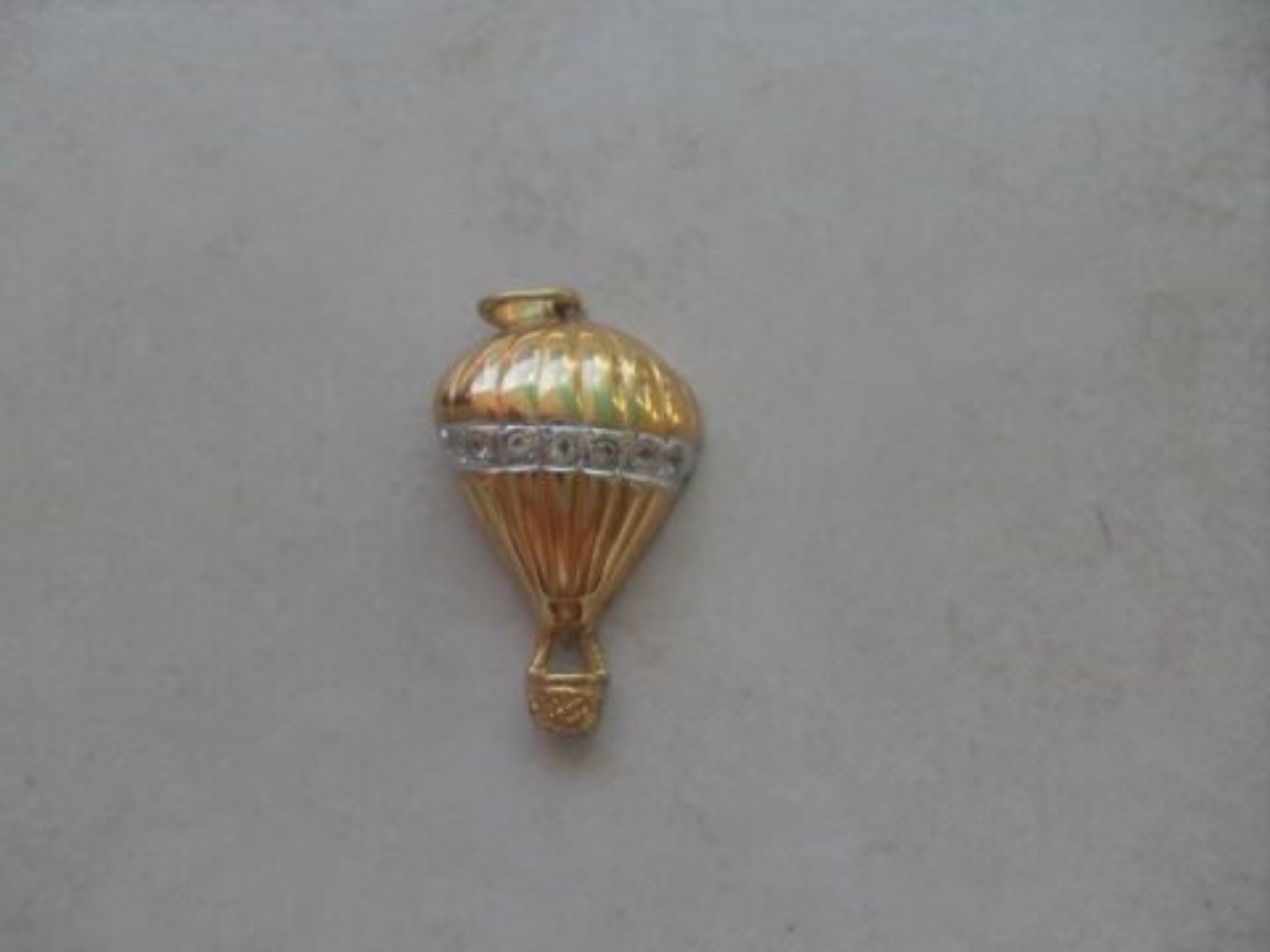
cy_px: 476
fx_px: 1357
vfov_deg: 38.7
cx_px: 635
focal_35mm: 37
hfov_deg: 50.1
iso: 80
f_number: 8.9
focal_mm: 6.3
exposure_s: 1/45
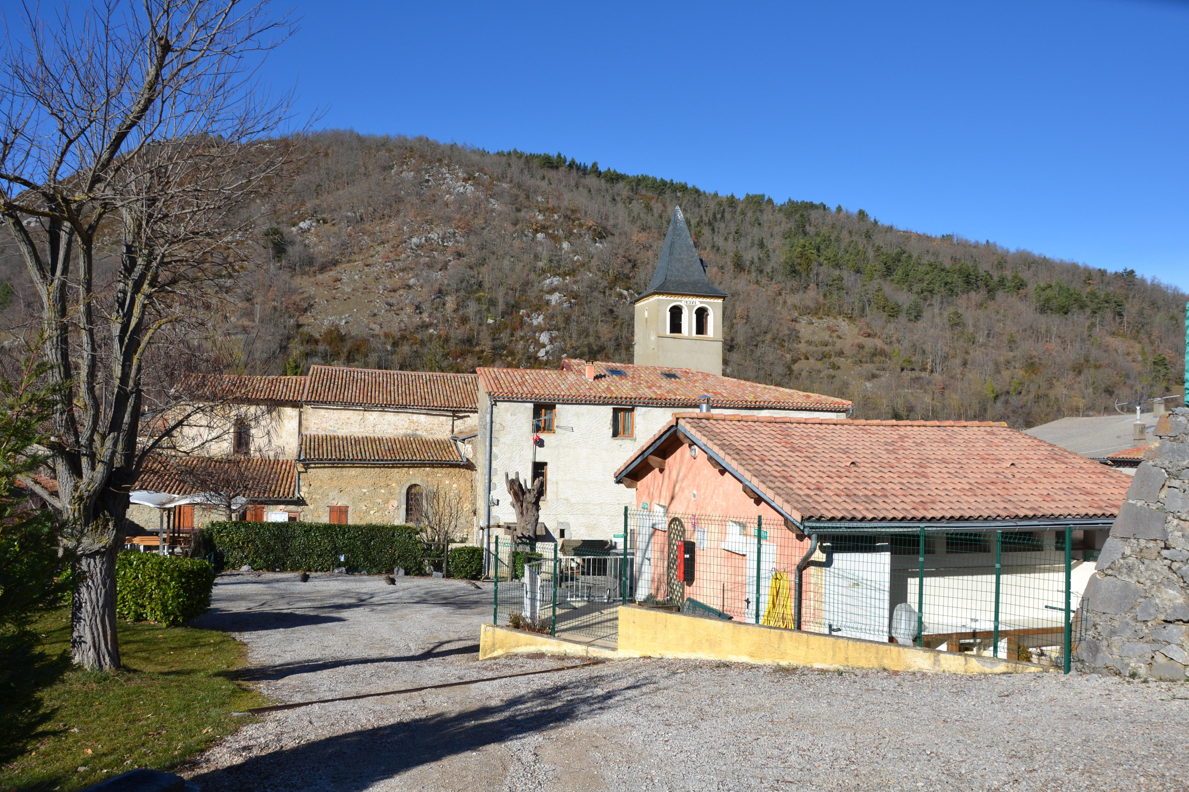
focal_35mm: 27
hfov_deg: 67.4
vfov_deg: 47.9
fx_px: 892
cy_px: 396
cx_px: 594
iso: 100
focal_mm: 18
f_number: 8
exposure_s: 1/250
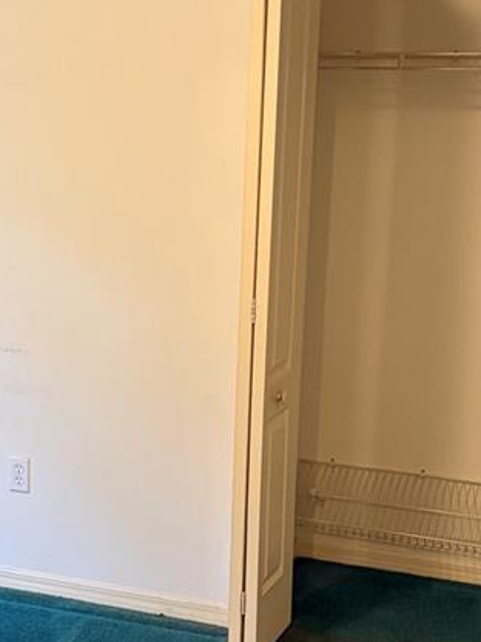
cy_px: 477
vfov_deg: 25.7
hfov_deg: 19.5
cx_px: 117
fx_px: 1390
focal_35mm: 75
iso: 400
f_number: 1.6
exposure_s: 1/40
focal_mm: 5.96
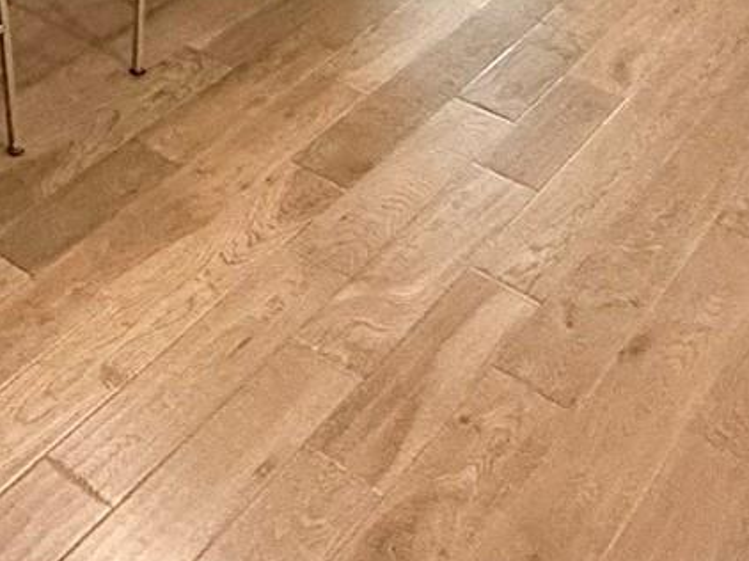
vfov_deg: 17.3
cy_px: -472
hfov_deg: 26.7
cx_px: -30
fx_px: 1471
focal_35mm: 68
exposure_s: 1/120
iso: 250
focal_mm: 2.22
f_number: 2.2
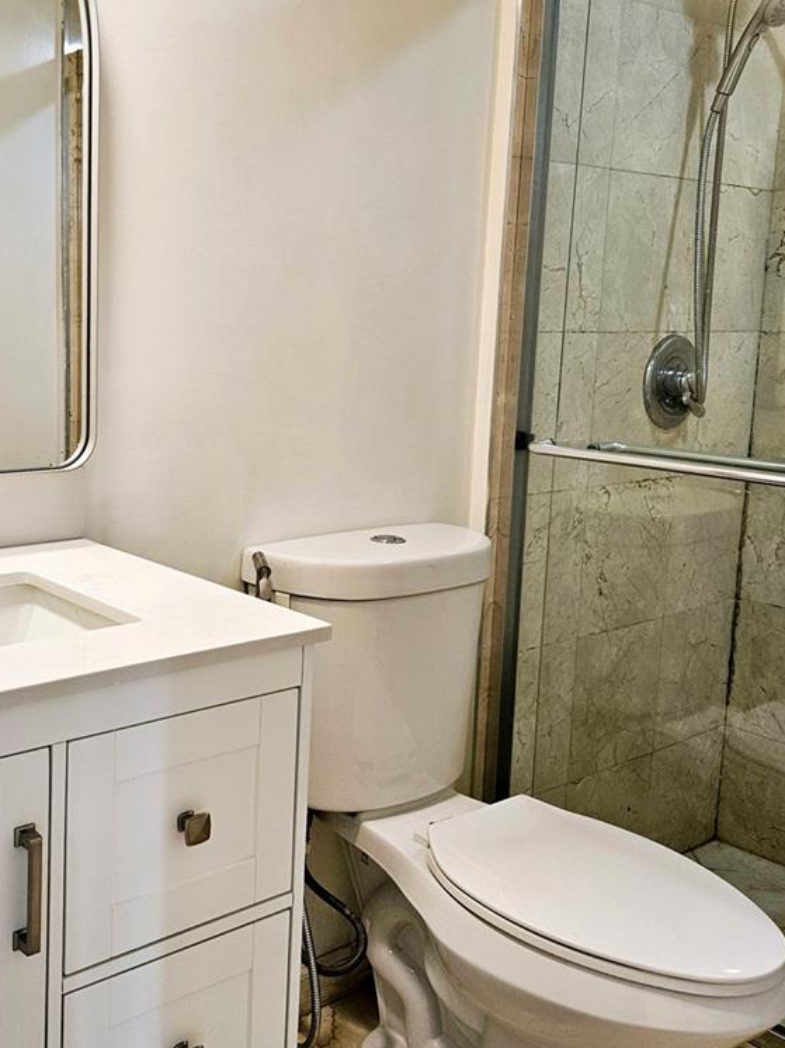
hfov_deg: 37.3
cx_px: 161
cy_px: 482
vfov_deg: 50.1
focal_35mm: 37
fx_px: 1119
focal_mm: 5.4
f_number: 1.8
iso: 160
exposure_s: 1/120
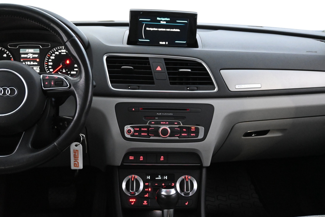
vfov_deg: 35.5
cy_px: 108
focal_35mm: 38
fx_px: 339
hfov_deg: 51.3
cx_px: 162
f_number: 4.2
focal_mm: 25
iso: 7200
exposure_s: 1/40
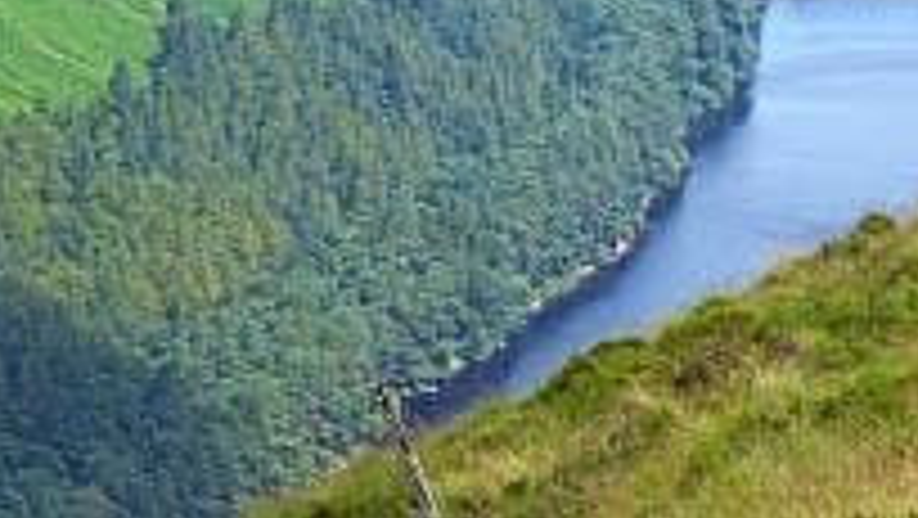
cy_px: -108
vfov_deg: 4.0
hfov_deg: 7.2
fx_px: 7331
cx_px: 790
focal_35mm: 301
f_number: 5.4
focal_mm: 27.1
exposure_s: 1/160
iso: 80
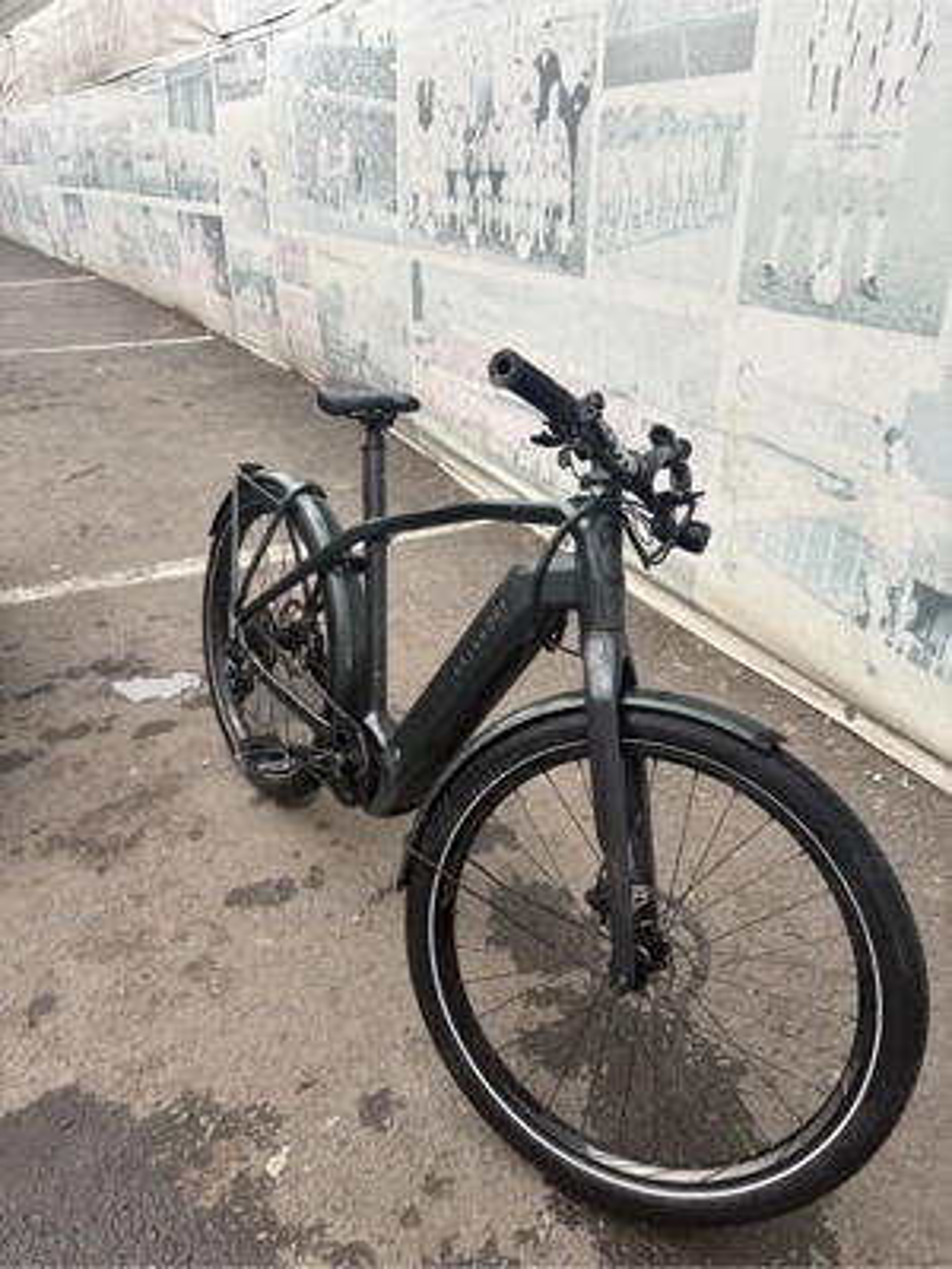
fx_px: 953
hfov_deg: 53.1
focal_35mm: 26
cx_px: 476
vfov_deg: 67.3
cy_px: 634
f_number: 1.6
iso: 50
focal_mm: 5.96
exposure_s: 1/447
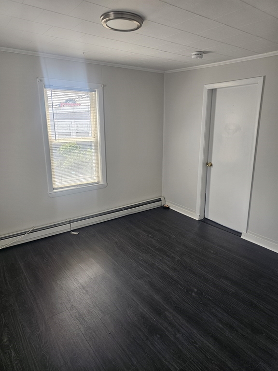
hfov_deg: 58.9
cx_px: 139
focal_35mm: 23
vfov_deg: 73.9
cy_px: 186
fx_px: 246
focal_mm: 6.3
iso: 80
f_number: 1.7
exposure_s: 1/120
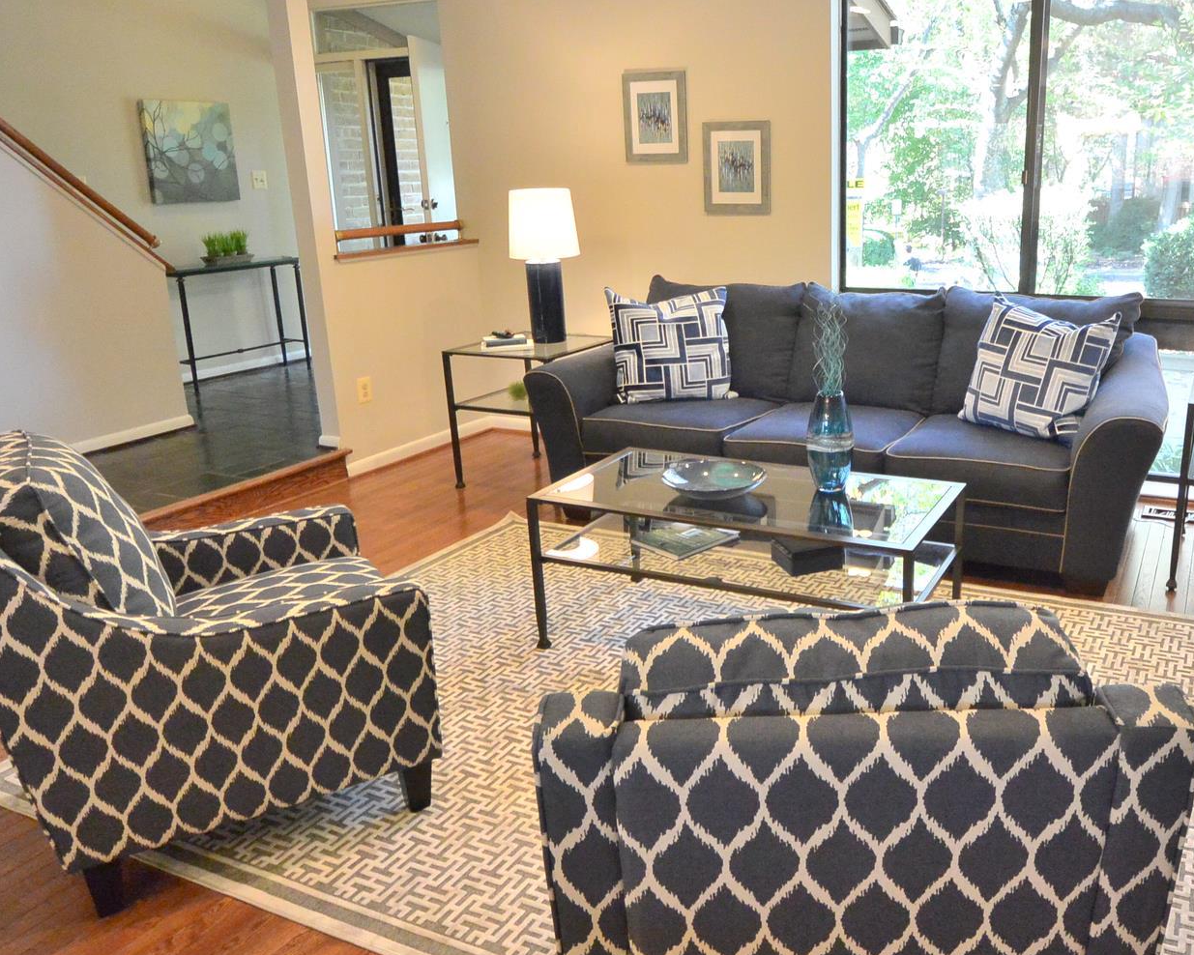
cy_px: 442
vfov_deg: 51.5
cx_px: 772
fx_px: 989
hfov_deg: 61.1
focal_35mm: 28
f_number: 3.5
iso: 560
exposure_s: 1/60
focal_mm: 6.7
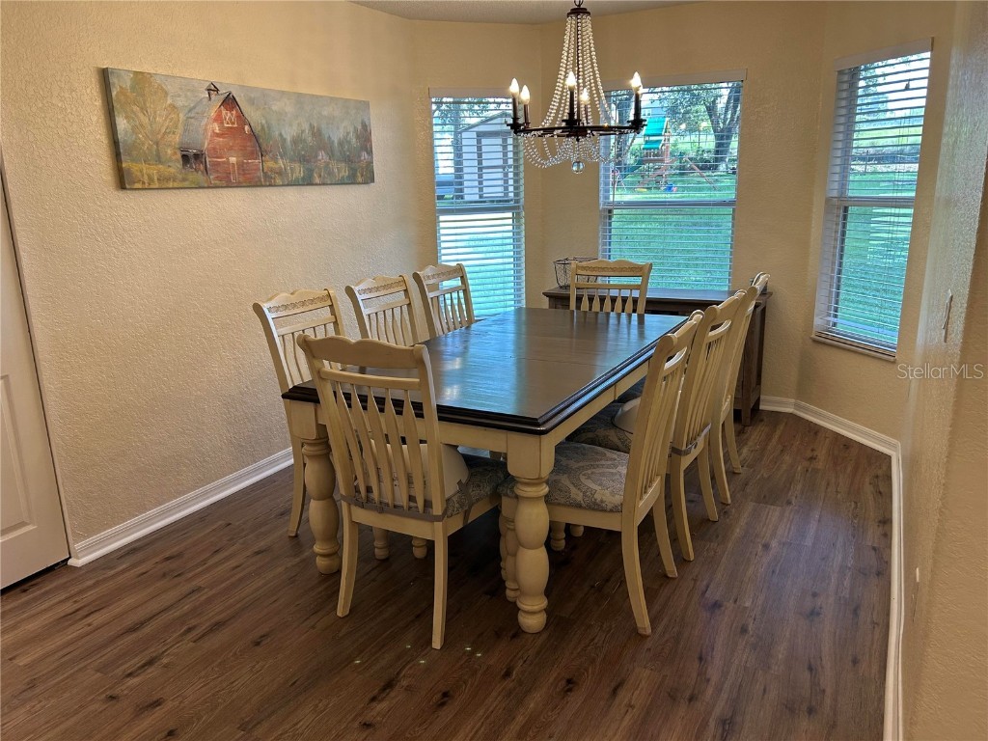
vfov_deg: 53.1
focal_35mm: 26
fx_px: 742
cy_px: 370
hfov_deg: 67.3
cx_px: 494
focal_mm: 5.7
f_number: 1.5
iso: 80
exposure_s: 1/60
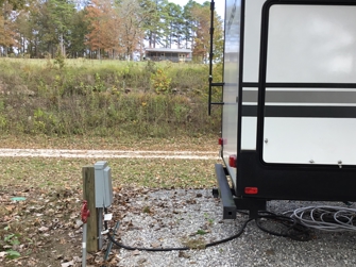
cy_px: 153
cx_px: 196
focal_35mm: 37
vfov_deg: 38.6
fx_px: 380
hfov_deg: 50.1
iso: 25
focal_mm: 3.3
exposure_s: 1/242
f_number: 2.4
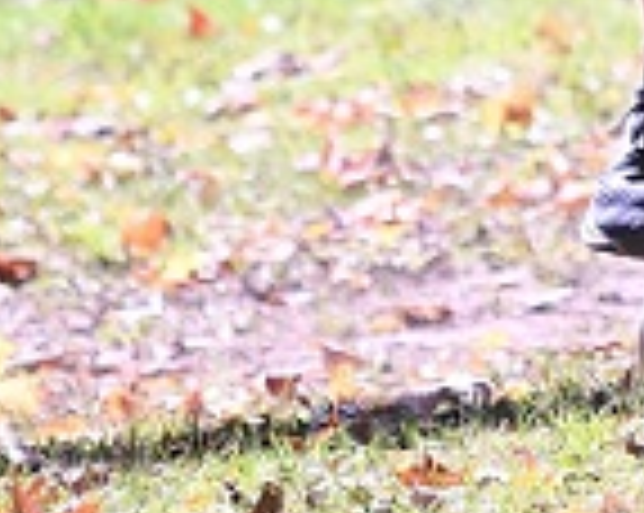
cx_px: 1392
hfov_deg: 2.0
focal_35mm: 973
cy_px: -630
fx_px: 18520
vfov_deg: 1.6
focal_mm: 116
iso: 560
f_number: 5
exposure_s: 1/1000
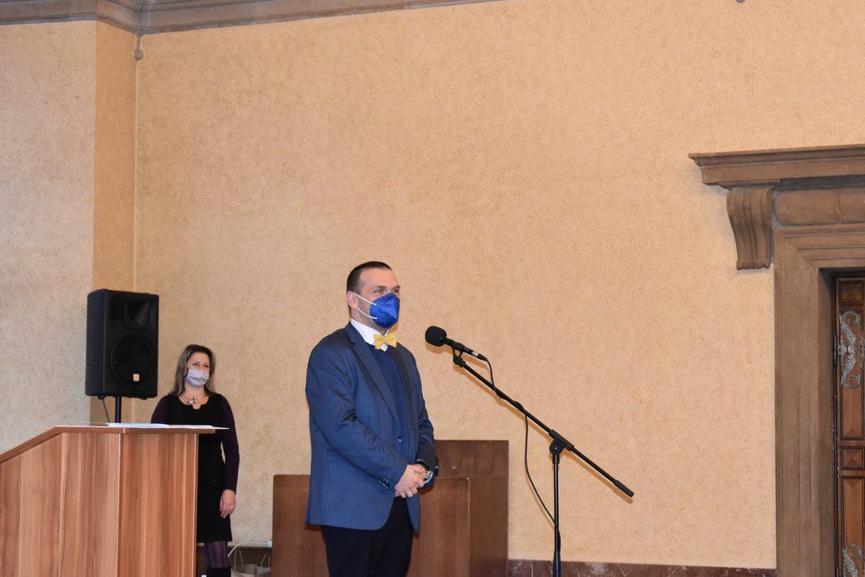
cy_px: 288
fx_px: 1982
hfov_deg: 24.6
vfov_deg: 16.6
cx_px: 432
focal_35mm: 82
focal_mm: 55
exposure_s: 1/60
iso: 2000
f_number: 5.6
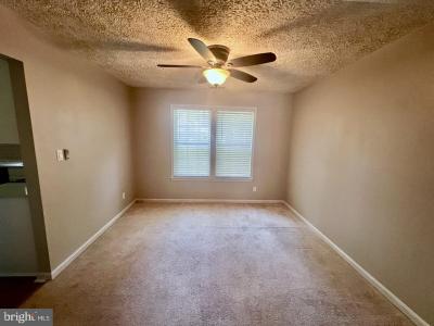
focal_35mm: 13
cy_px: 163
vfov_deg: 89.9
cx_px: 217
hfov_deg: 106.2
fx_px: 163
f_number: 1.8
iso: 160
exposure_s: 1/60
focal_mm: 1.57
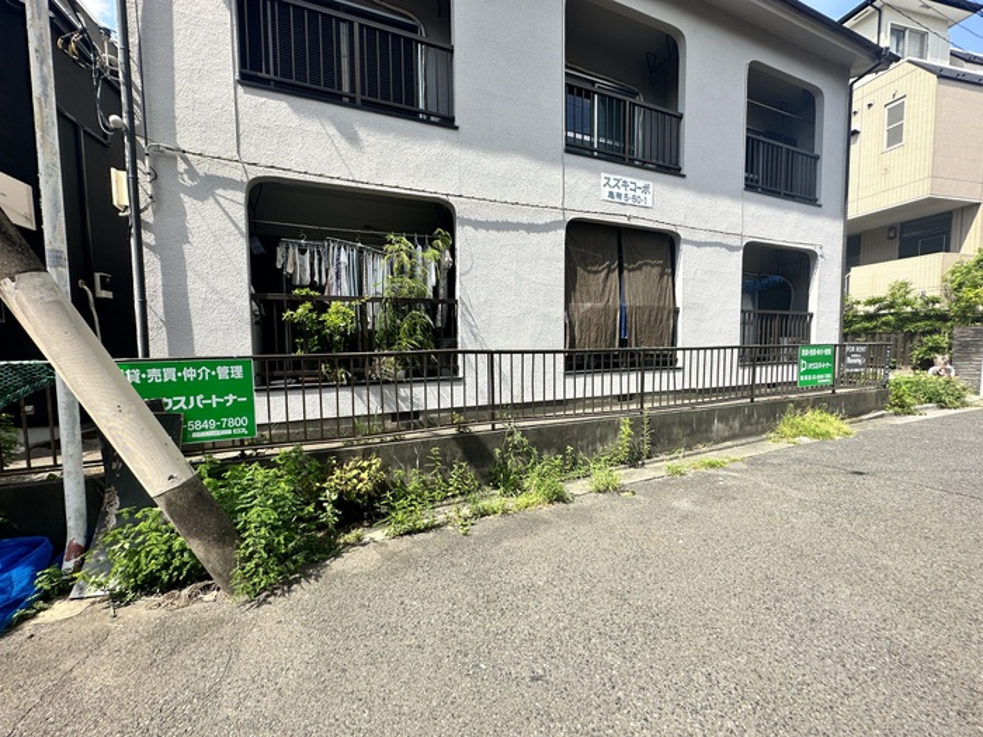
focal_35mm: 14
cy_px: 368
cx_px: 492
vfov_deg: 85.7
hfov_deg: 102.1
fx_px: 398
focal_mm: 2.22
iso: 40
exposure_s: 1/703
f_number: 2.2
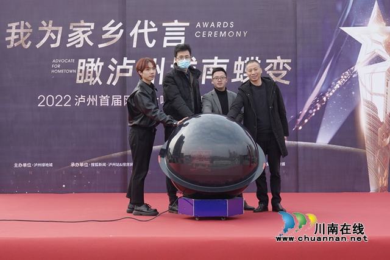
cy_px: 130
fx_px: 726
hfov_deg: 30.1
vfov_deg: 20.3
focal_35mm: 67
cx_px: 195
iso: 250
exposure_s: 1/320
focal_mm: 45
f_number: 5.6
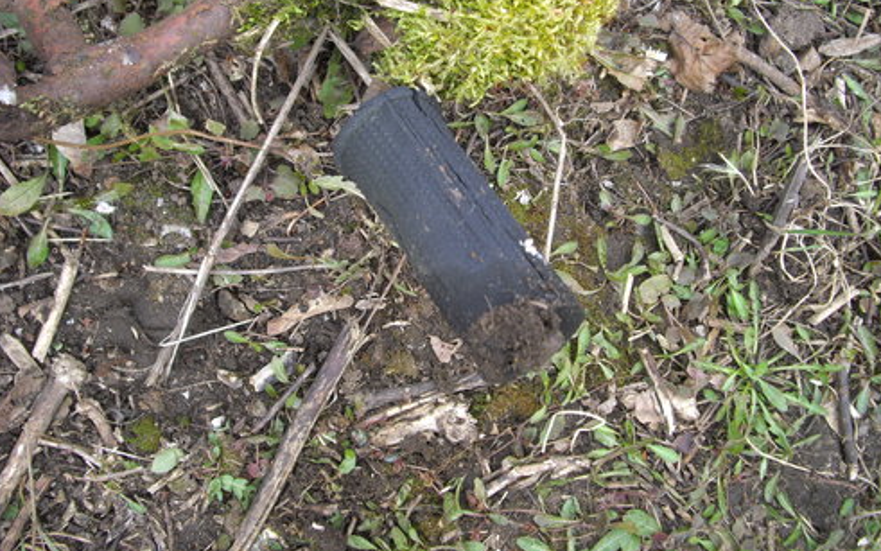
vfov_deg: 31.2
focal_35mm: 41
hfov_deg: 48.2
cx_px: 445
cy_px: 225
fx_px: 985
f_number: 2.8
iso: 100
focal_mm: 7.9
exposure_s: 1/100
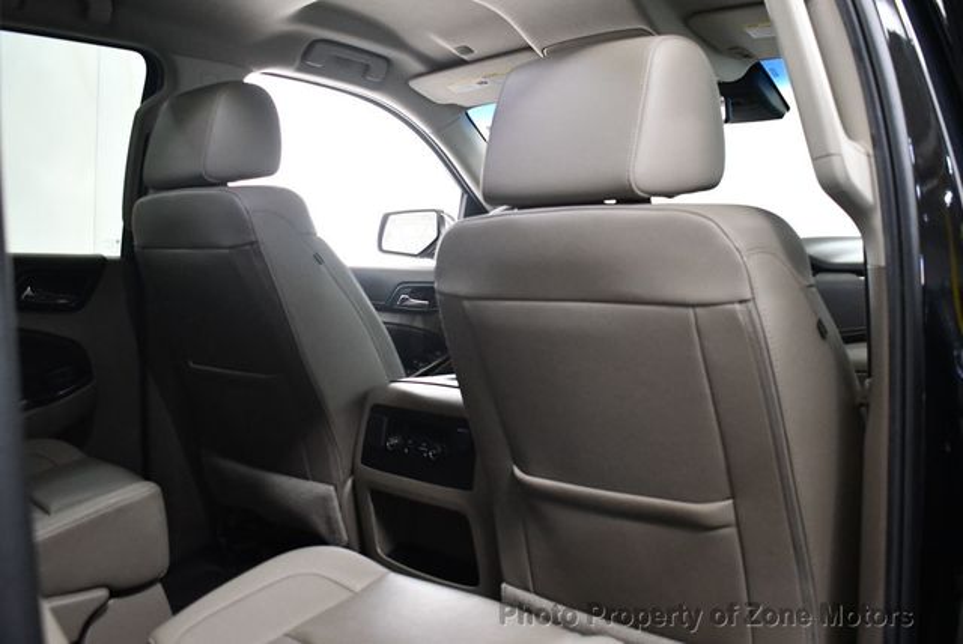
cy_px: 322
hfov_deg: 53.1
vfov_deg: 36.9
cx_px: 482
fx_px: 964
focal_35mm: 36
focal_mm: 18
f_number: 3.5
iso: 3200
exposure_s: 1/100
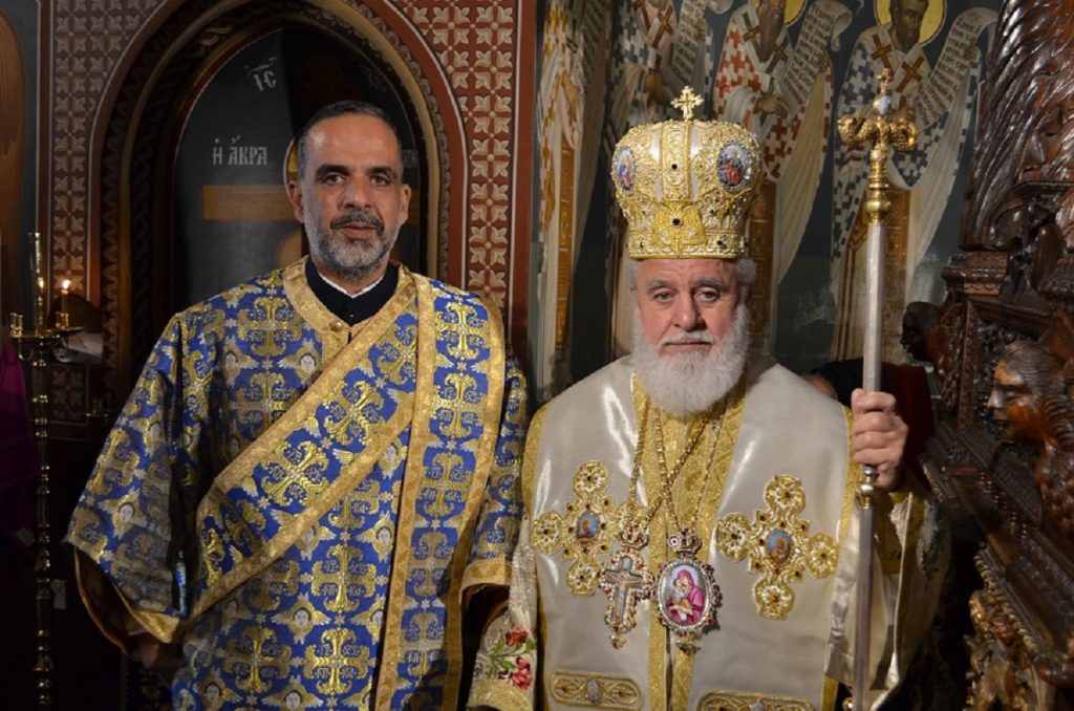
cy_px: 356
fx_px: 1161
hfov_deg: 49.6
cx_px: 537
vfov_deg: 34.1
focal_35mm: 39
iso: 1000
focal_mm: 26
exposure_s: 1/30
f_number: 4.2
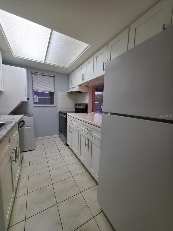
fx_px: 87
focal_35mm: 13
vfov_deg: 106.2
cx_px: 86
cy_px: 116
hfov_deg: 89.9
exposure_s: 1/60
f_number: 1.9
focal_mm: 2.2
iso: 80
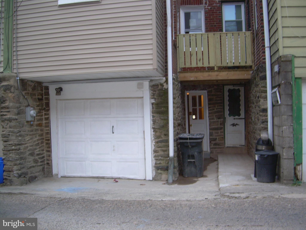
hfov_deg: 49.0
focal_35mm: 38
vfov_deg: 37.7
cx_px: 153
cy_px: 115
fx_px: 336
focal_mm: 6.3
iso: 50
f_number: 2.8
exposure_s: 1/30
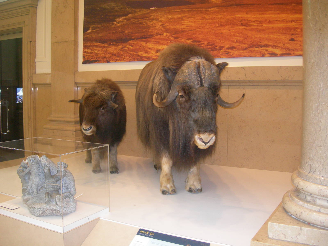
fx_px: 360
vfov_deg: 37.7
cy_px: 123
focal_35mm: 38
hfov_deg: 49.0
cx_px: 164
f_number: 2.8
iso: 200
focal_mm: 7.8
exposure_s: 1/17.4
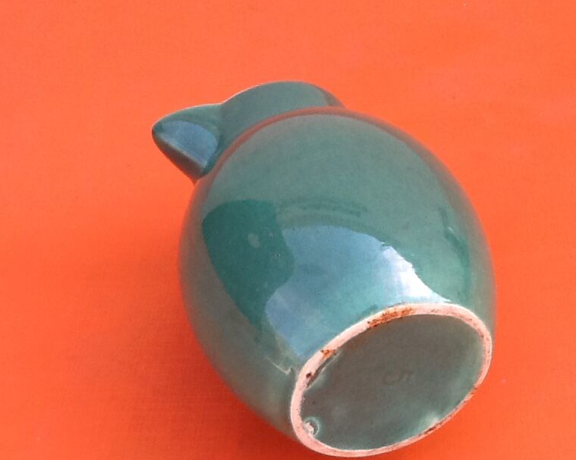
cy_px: 260
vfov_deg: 28.1
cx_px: 351
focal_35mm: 54
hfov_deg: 34.6
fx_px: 920
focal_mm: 2.03
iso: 40
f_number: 2.4
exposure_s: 1/228
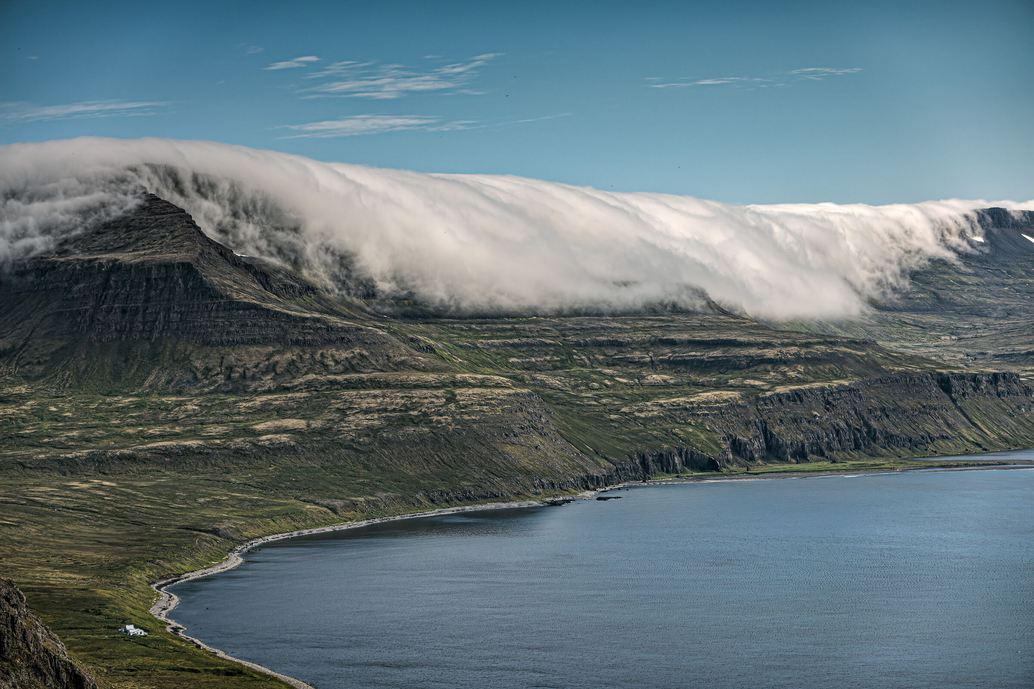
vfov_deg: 15.0
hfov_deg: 22.4
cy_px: 344
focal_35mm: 91
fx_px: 2614
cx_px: 517
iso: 64
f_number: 4
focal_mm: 33.33
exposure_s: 1/640
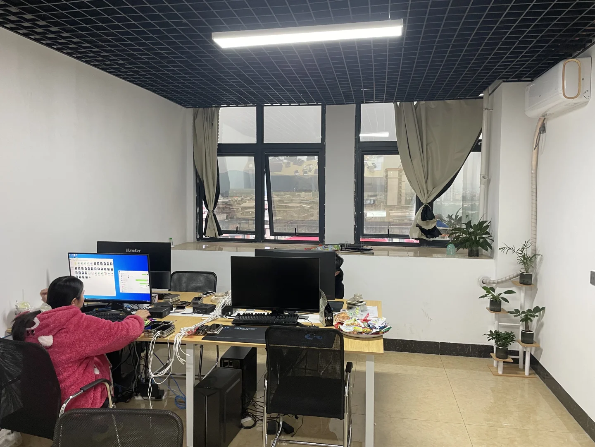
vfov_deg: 53.1
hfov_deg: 67.3
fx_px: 447
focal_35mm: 26
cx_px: 298
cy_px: 224
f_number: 1.6
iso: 125
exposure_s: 1/50
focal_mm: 4.2
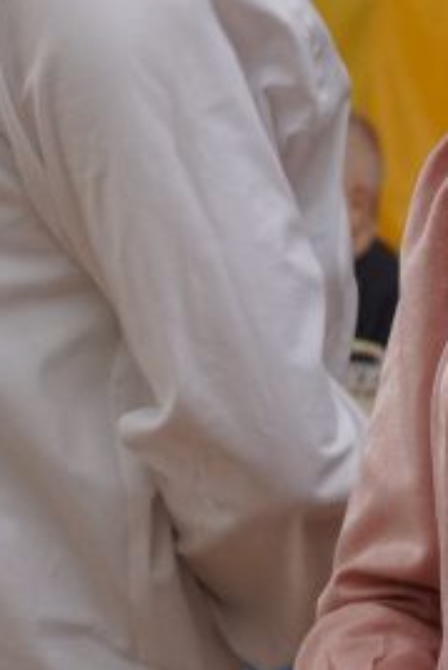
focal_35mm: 277
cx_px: 773
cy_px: 395
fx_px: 5164
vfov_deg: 7.4
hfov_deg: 4.9
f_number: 5
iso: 1000
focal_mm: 50
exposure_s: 1/200
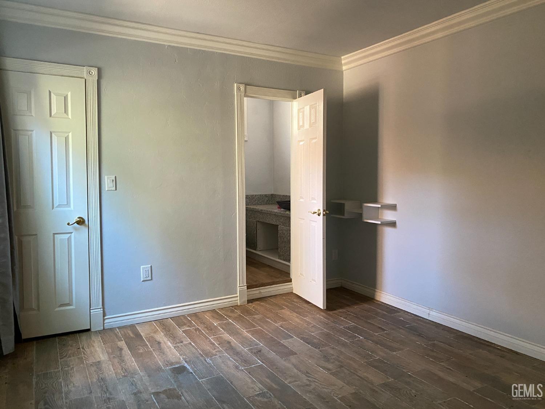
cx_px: 272
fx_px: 409
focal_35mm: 26
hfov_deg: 67.3
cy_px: 204
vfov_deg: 53.1
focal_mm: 4.25
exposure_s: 1/60
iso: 500
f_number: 1.8
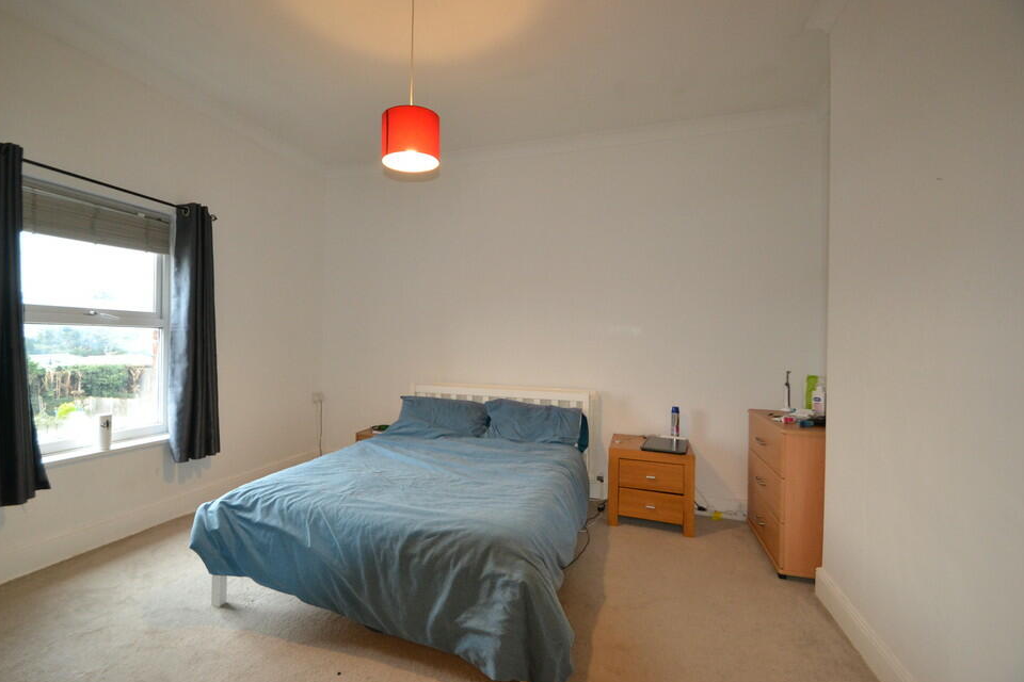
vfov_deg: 73.7
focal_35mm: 16
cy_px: 329
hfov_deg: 96.6
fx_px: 455
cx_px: 484
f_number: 3.5
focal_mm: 10
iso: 1100
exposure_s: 1/60
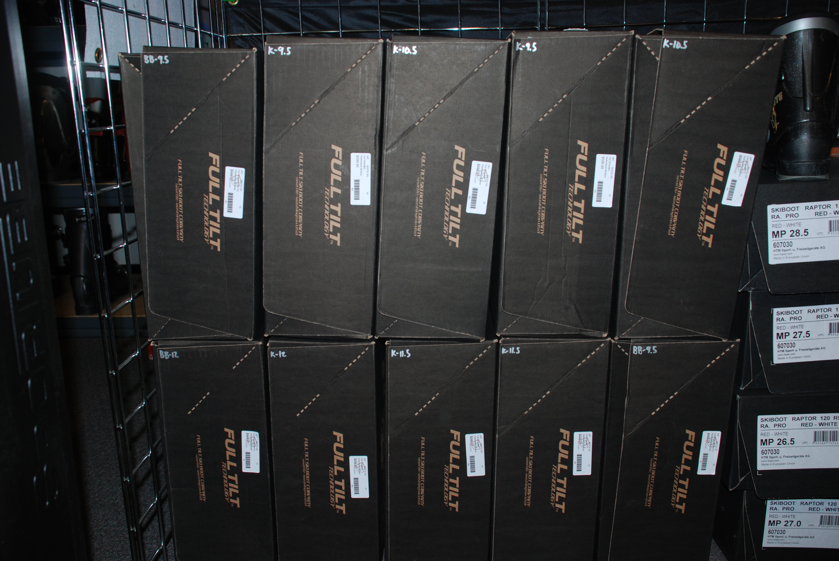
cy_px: 280
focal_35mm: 33
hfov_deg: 57.2
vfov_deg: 40.1
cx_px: 420
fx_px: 770
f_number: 3.8
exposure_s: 1/60
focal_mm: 22
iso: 200
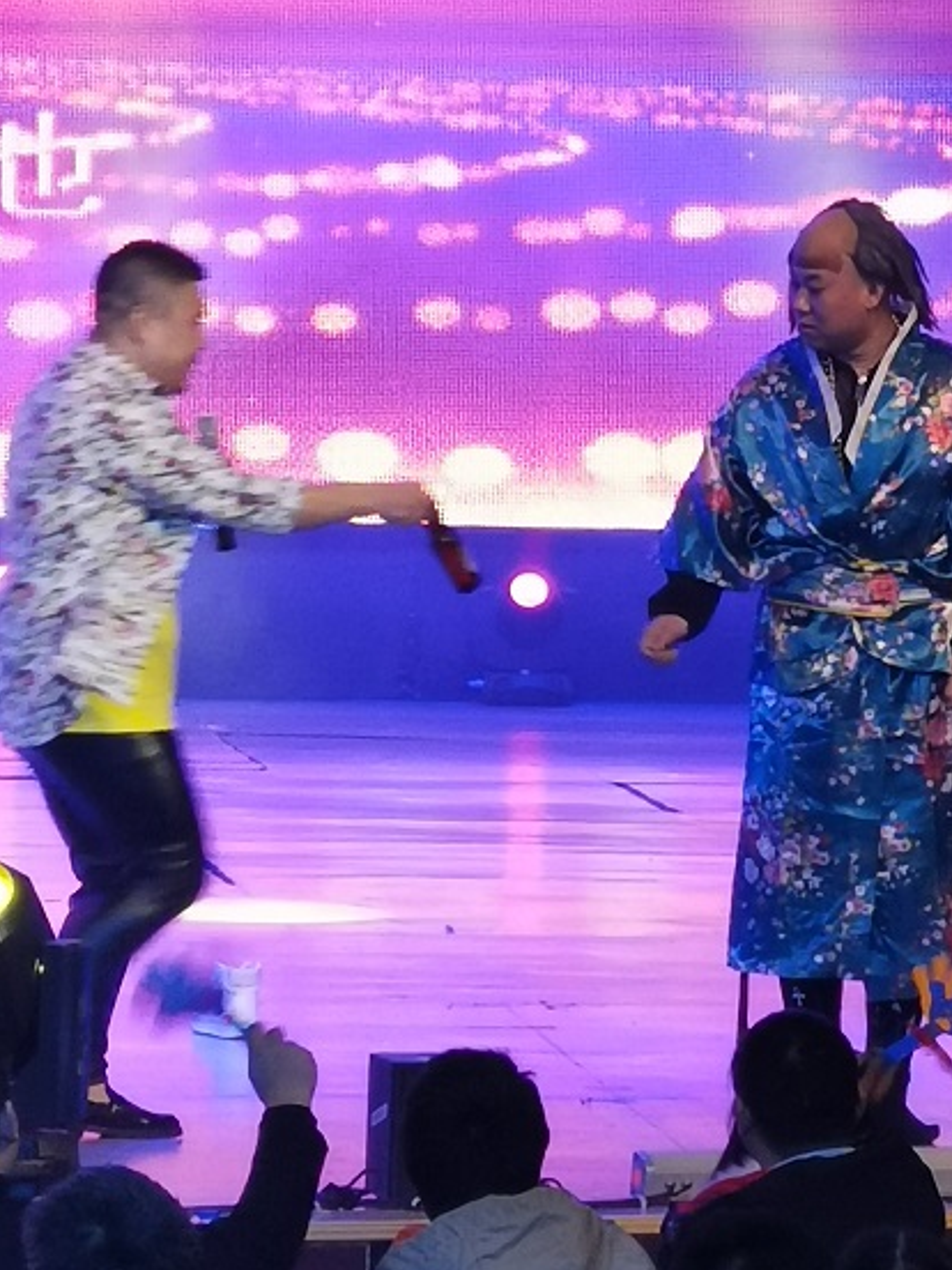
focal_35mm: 277
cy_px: 469
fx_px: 10157
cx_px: 774
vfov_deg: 7.1
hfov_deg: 5.4
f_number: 2.4
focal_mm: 7.48
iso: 125
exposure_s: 1/50
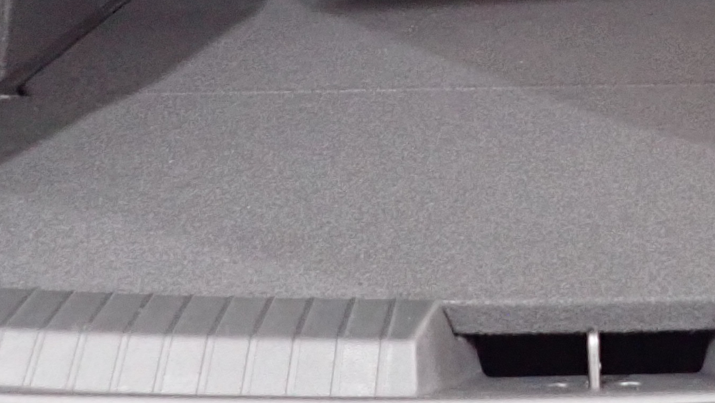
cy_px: -223
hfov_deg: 25.5
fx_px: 1536
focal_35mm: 81
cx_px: 620
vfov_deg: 13.9
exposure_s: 1/25
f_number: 2
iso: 800
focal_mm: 4.5
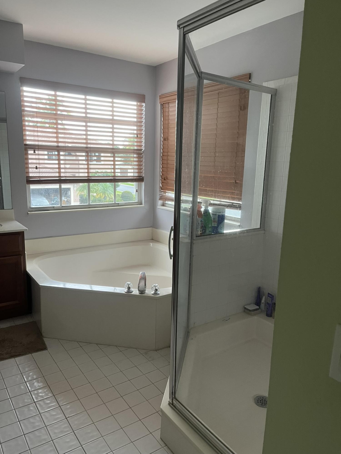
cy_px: 227
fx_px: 341
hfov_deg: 53.1
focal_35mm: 26
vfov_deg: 67.3
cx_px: 170
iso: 250
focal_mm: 5.1
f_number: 1.6
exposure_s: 1/60
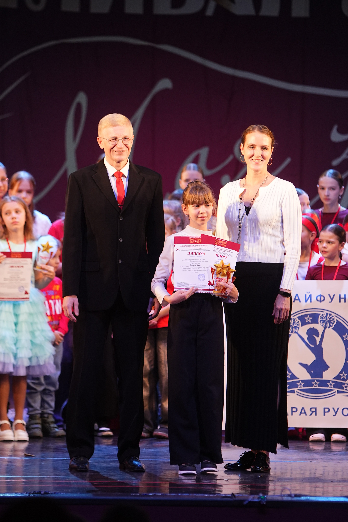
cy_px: 261
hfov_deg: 6.1
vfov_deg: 9.1
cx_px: 174
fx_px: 3262
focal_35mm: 225
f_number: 2.8
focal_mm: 150
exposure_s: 1/250
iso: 1000
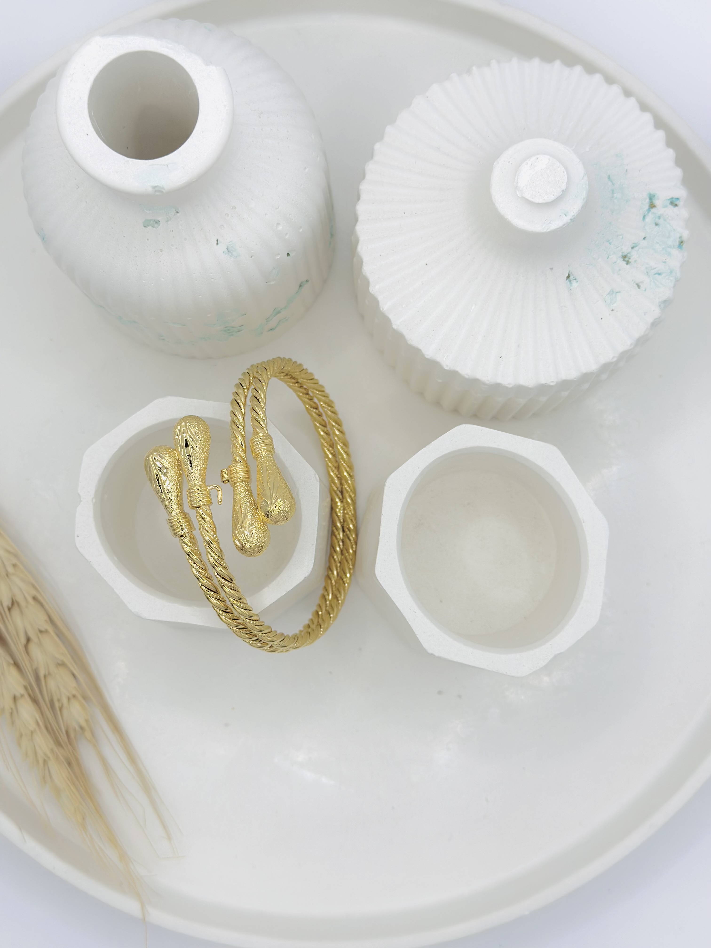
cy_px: 474
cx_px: 356
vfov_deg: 39.7
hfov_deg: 30.3
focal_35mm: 48
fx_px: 1315
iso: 80
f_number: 1.78
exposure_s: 1/1357
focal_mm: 6.86
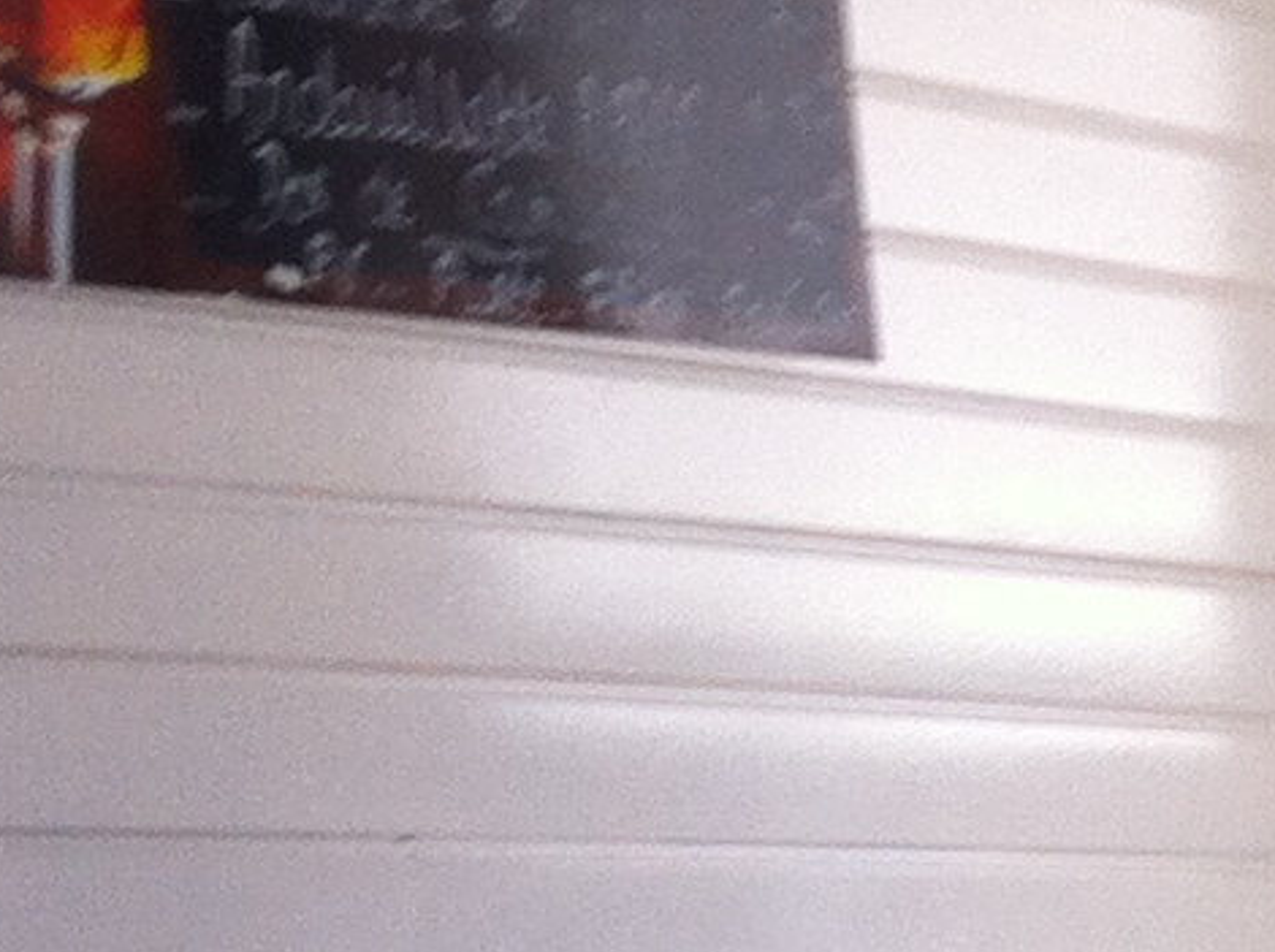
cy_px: 2037
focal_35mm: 193
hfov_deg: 9.3
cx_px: 2998
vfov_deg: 7.3
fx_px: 7098
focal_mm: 3.85
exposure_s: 1/50
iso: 80
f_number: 2.8
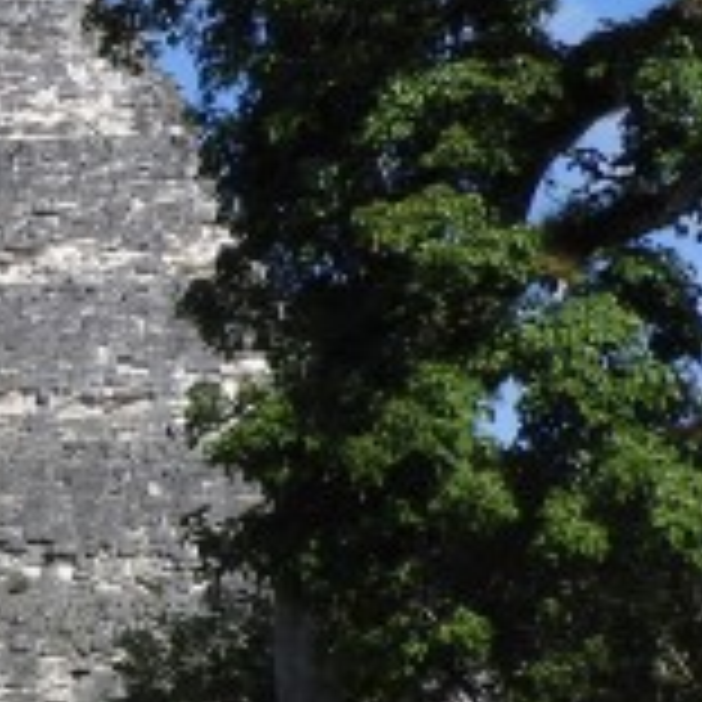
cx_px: -914
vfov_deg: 15.9
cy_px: 562
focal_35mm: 109
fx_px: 2501
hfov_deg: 12.8
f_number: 3.3
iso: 100
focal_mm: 4.3
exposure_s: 1/1600
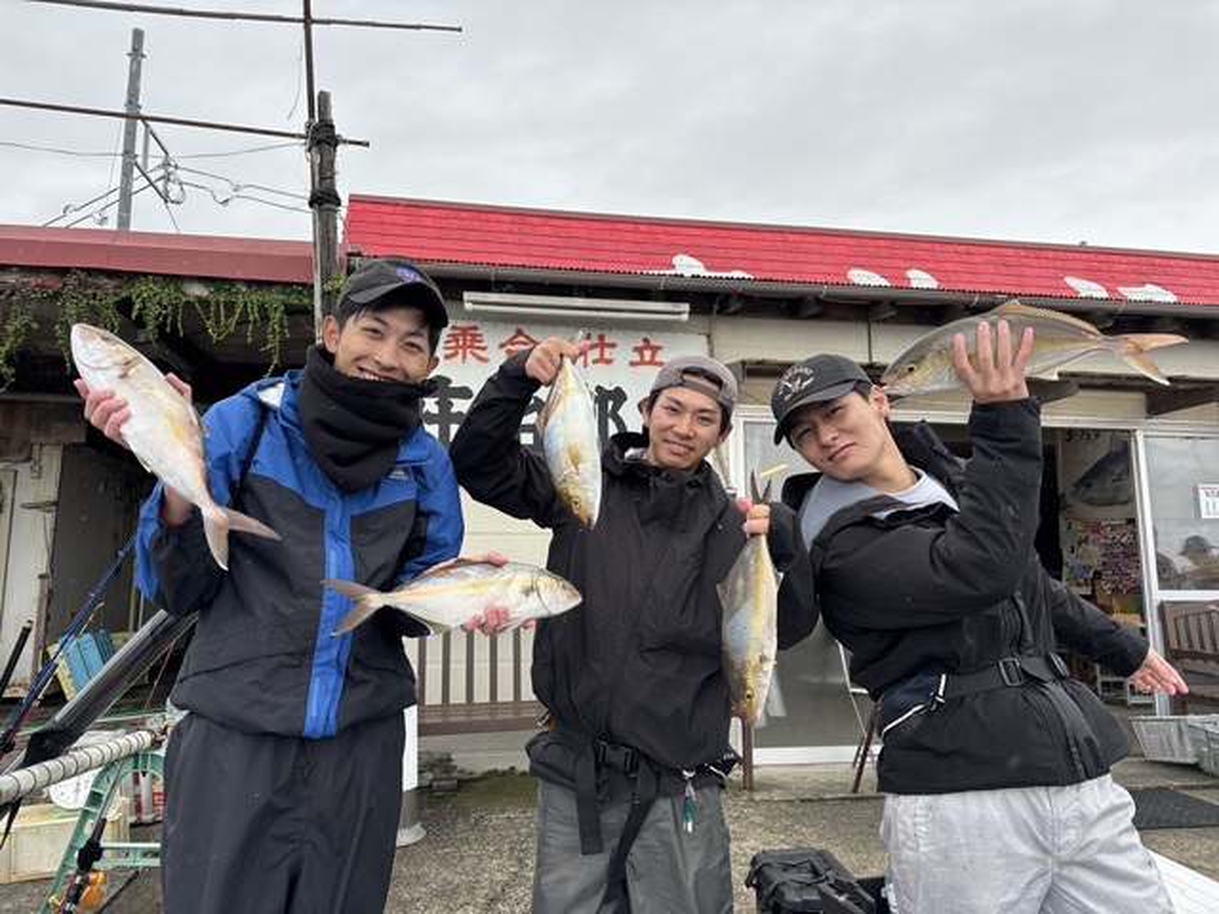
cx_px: 610
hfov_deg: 67.3
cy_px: 457
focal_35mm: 26
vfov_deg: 53.1
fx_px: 916
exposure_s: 1/326
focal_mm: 5.96
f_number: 1.6
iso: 50
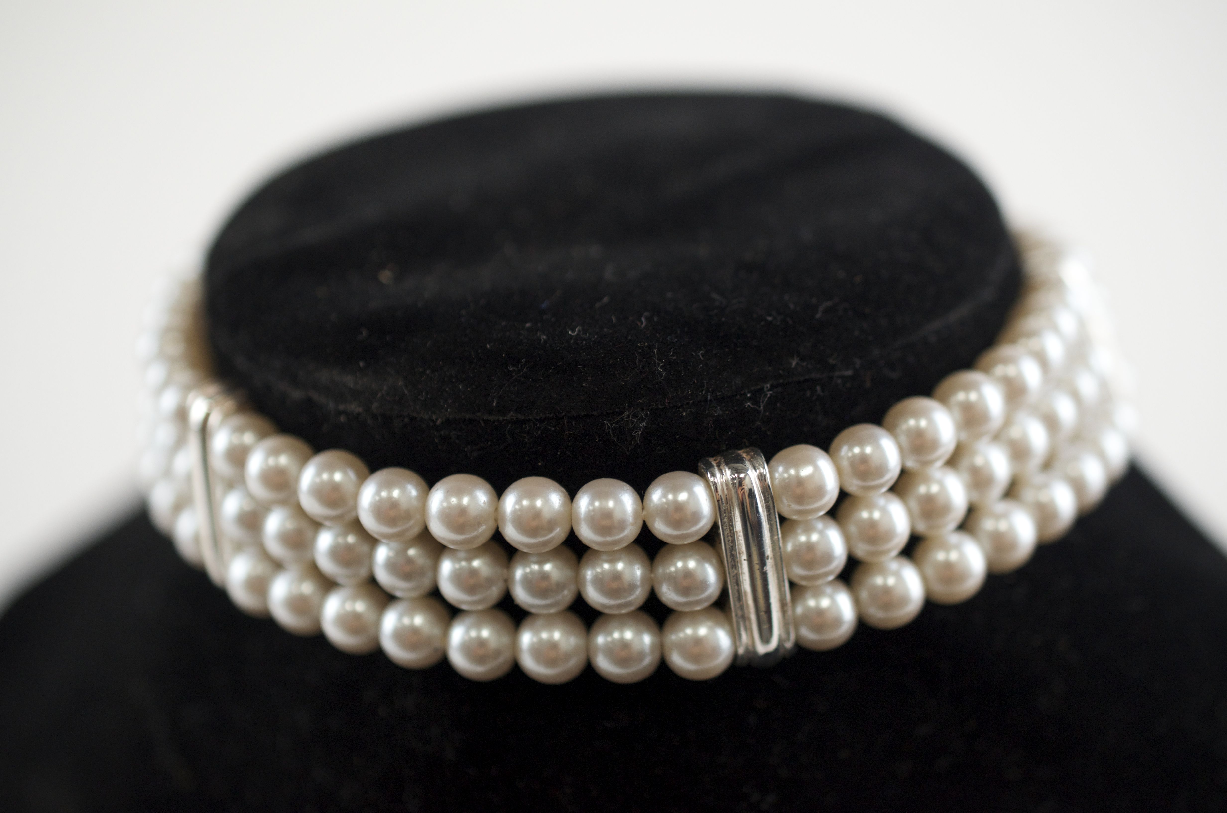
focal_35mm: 60
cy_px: 406
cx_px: 614
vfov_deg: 22.5
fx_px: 2041
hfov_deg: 33.5
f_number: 4
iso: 800
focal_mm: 40
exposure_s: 1/160
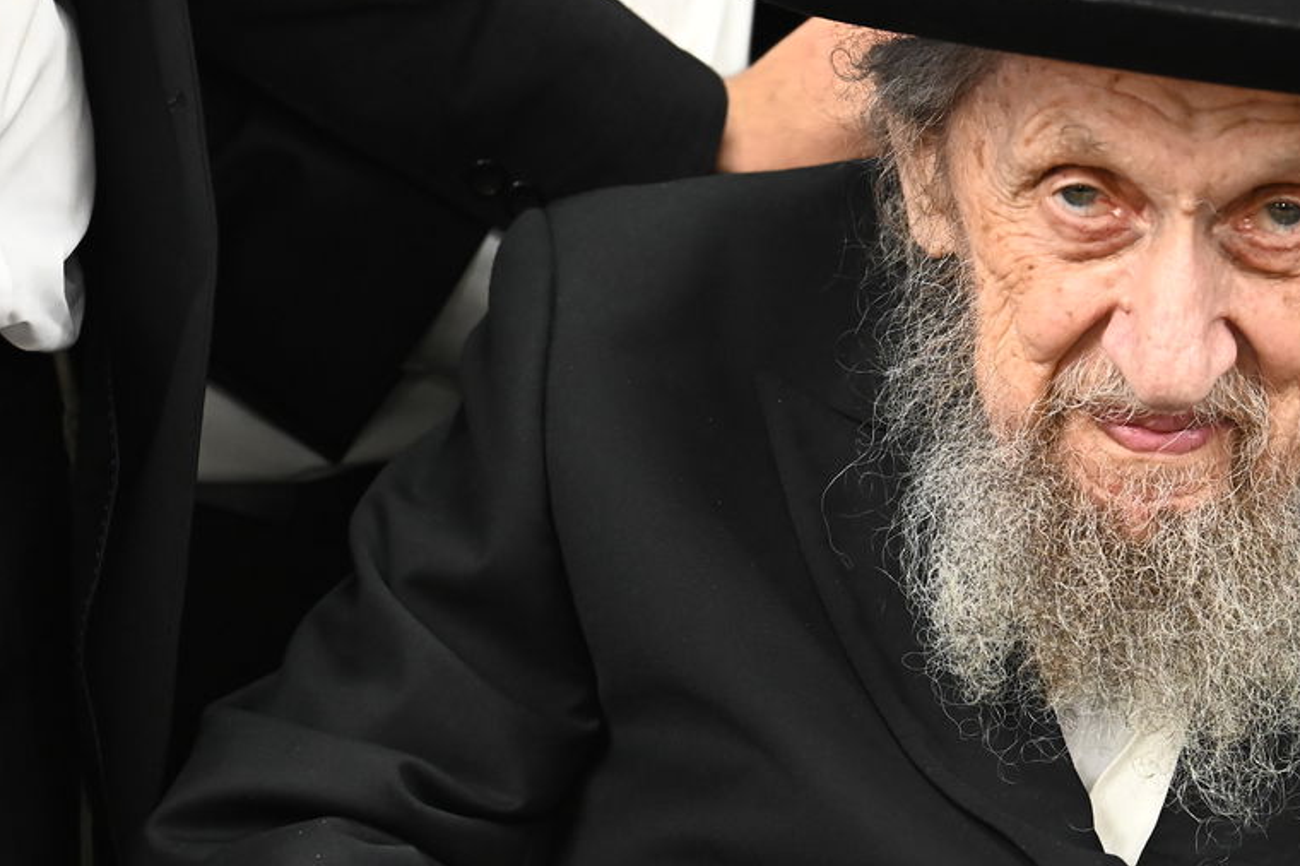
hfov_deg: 15.7
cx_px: 1127
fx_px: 4656
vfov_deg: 10.6
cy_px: 378
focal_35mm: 129
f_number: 5
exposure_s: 1/200
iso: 3200
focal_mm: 70
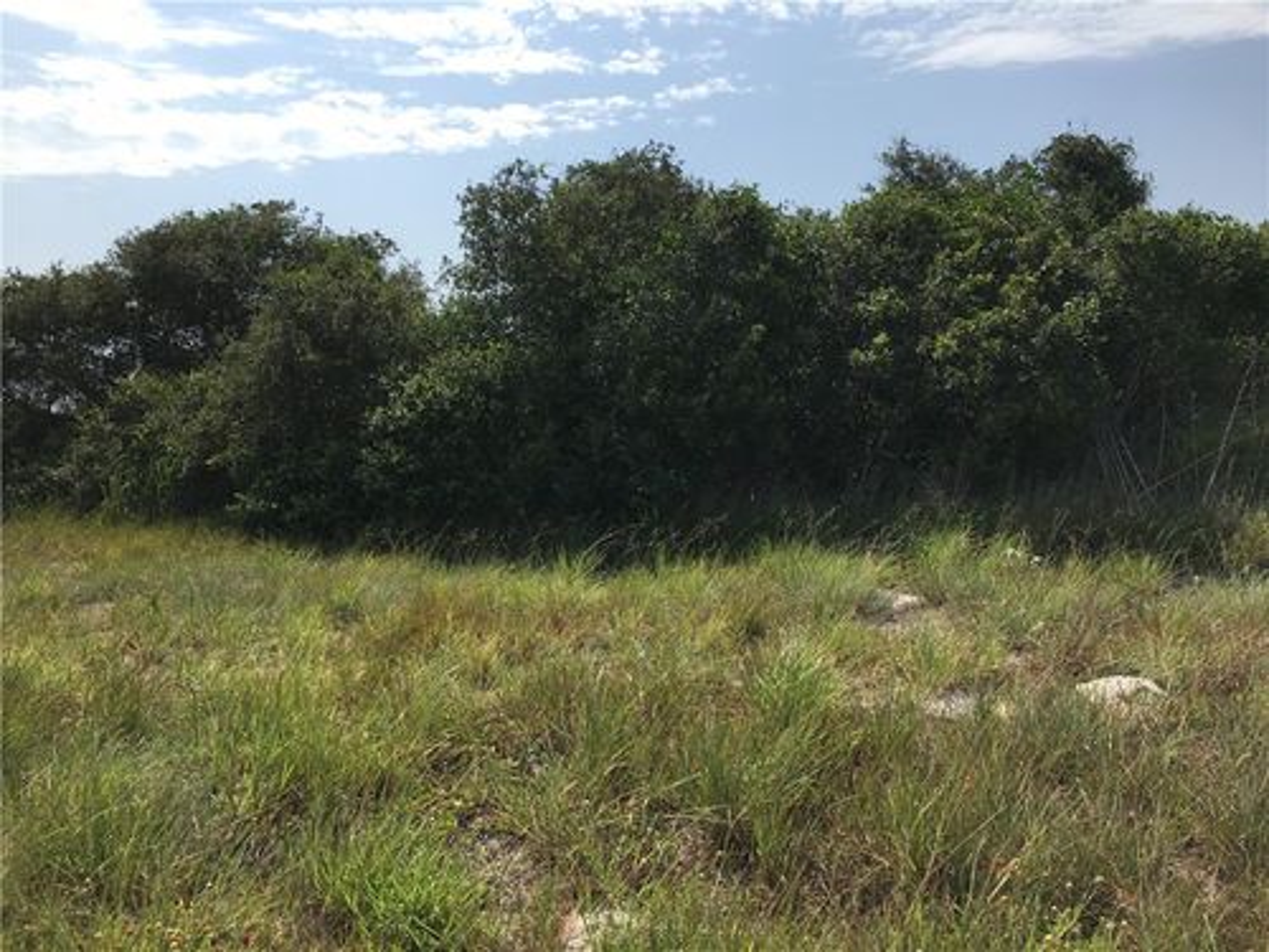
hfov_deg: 61.7
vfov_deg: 48.2
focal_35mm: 29
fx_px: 1063
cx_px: 634
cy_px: 476
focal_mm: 4.15
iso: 25
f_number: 2.2
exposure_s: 1/2198
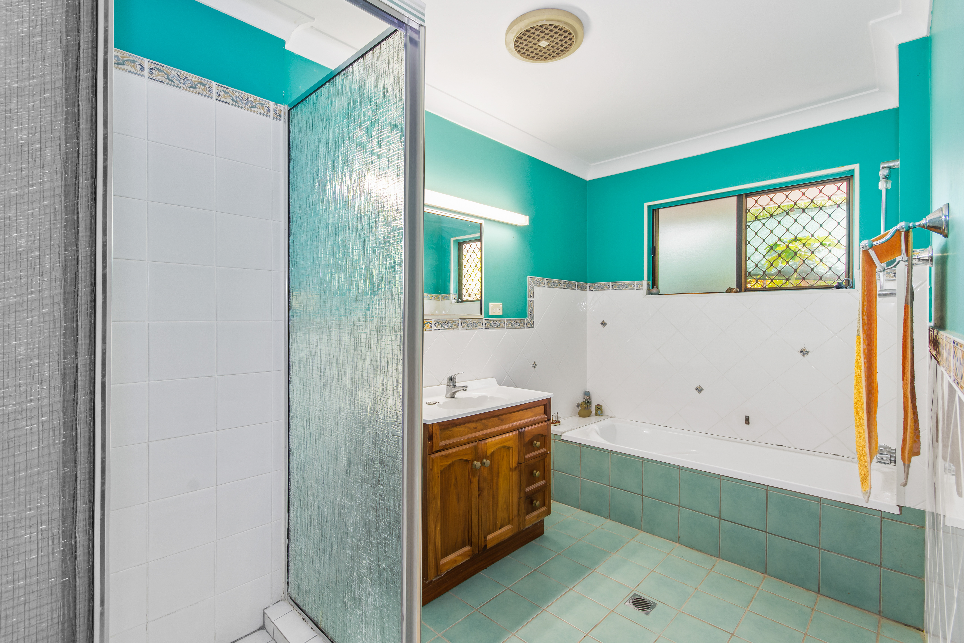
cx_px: 482
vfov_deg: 77.3
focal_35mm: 15
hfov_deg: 100.4
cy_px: 322
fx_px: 402
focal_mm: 10
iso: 200
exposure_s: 1/4
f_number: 8
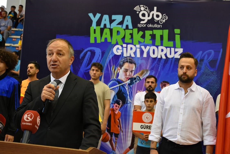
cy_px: 77
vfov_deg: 26.5
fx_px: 326
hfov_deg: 38.9
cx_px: 115
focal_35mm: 51
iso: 800
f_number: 4.5
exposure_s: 1/80
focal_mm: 34
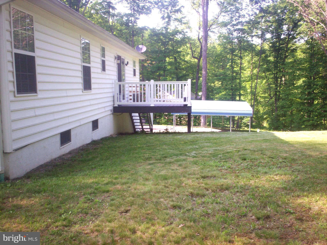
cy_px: 122
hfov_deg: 51.3
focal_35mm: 36
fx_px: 340
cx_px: 164
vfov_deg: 39.7
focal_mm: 6
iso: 100
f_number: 4.5
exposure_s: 1/65.2
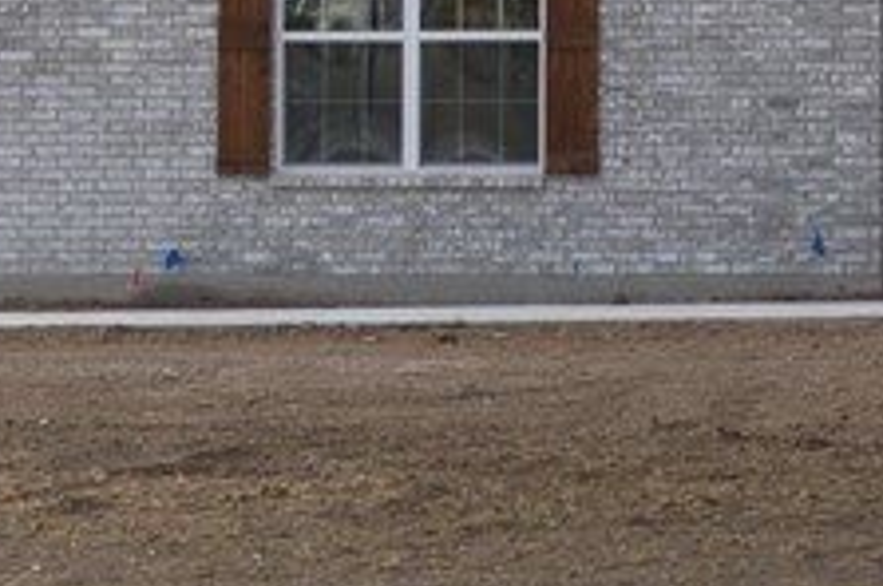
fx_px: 5021
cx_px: 1455
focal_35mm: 205
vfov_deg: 6.6
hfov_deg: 9.7
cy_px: -234
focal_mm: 28
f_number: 8
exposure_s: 1/125
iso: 100
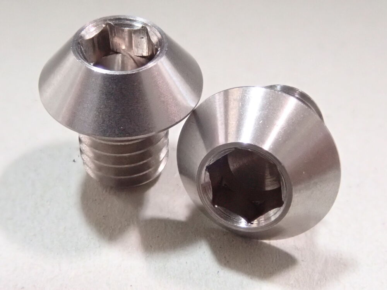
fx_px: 637
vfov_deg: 25.7
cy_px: 145
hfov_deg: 33.8
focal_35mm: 57
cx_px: 194
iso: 1600
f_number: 5
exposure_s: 1/8
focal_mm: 10.29
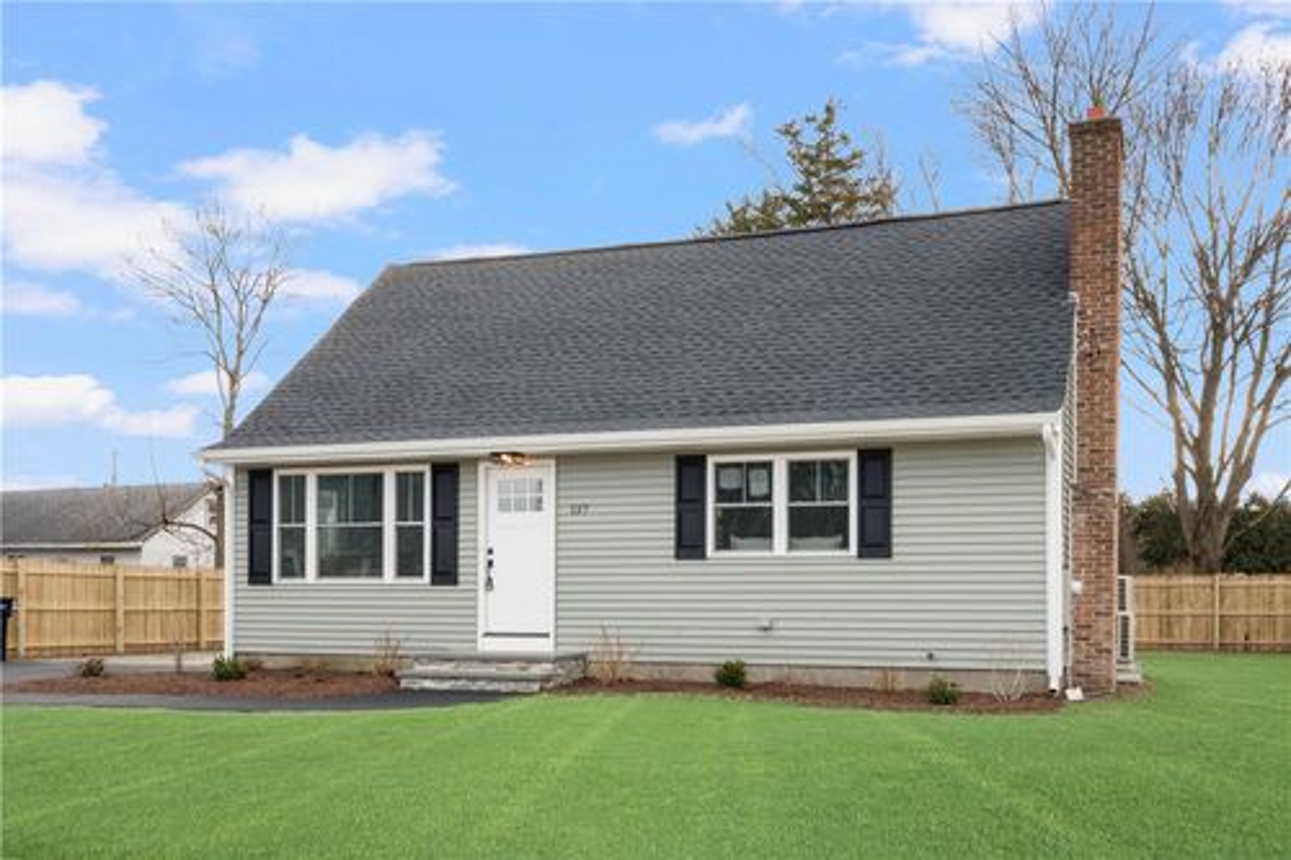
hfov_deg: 53.1
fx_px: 1291
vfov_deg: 36.8
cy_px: 430
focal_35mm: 36
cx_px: 646
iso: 400
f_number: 14
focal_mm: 24
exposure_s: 1/125
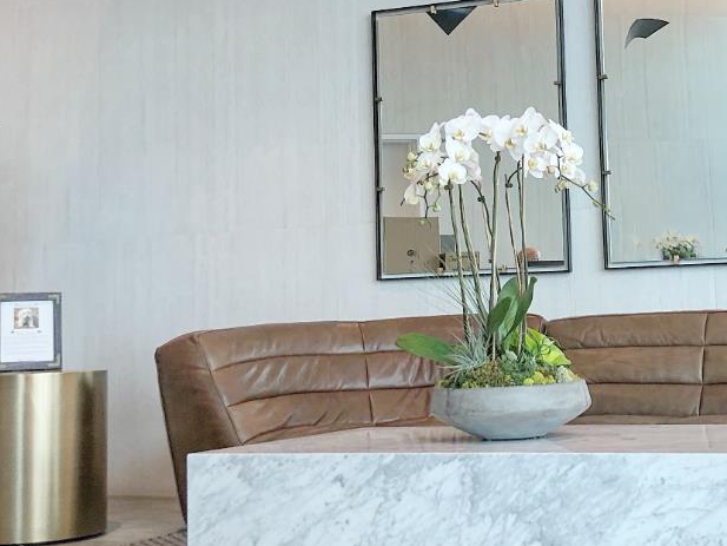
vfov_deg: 21.5
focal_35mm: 68
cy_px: 168
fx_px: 1428
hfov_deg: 28.3
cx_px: 508
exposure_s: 1/40
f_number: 1.8
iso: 25
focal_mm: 4
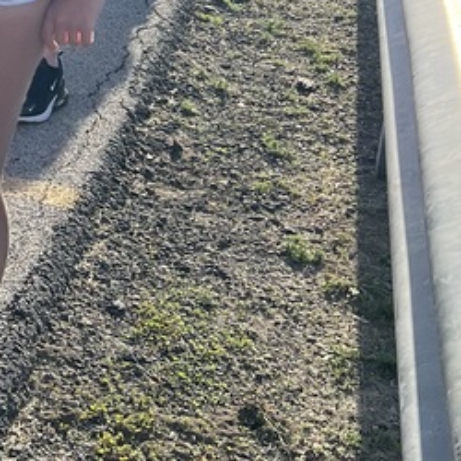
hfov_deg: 17.1
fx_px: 1416
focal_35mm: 94
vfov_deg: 17.6
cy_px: -103
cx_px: -186
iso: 50
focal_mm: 5.7
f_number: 1.5
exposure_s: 1/4444
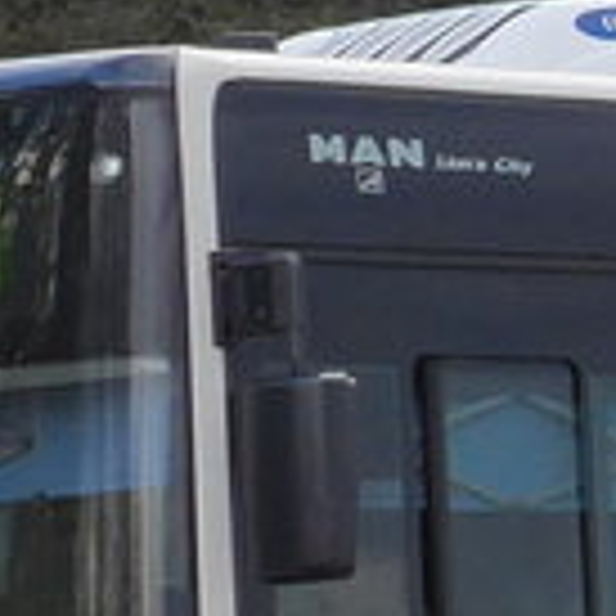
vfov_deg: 3.7
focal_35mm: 480
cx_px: 1470
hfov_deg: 3.6
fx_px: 9664
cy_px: 171
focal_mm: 12.7
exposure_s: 1/200
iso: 250
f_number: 3.7
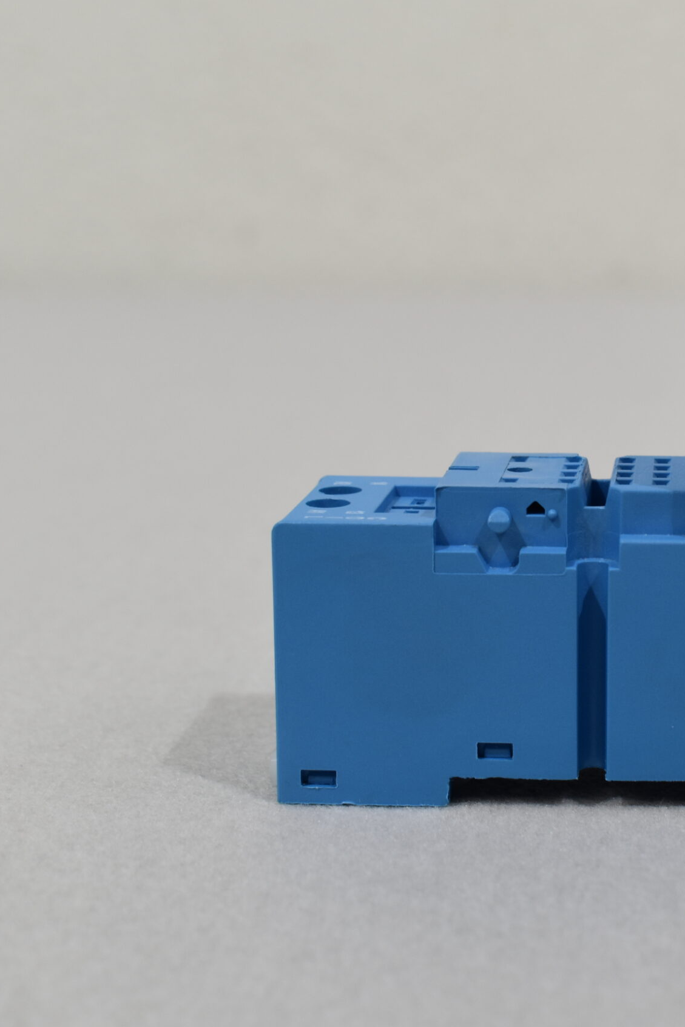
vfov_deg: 30.6
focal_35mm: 66
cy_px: 511
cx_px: 635
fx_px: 1877
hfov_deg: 20.2
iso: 400
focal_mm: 29
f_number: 7.1
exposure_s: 1/60
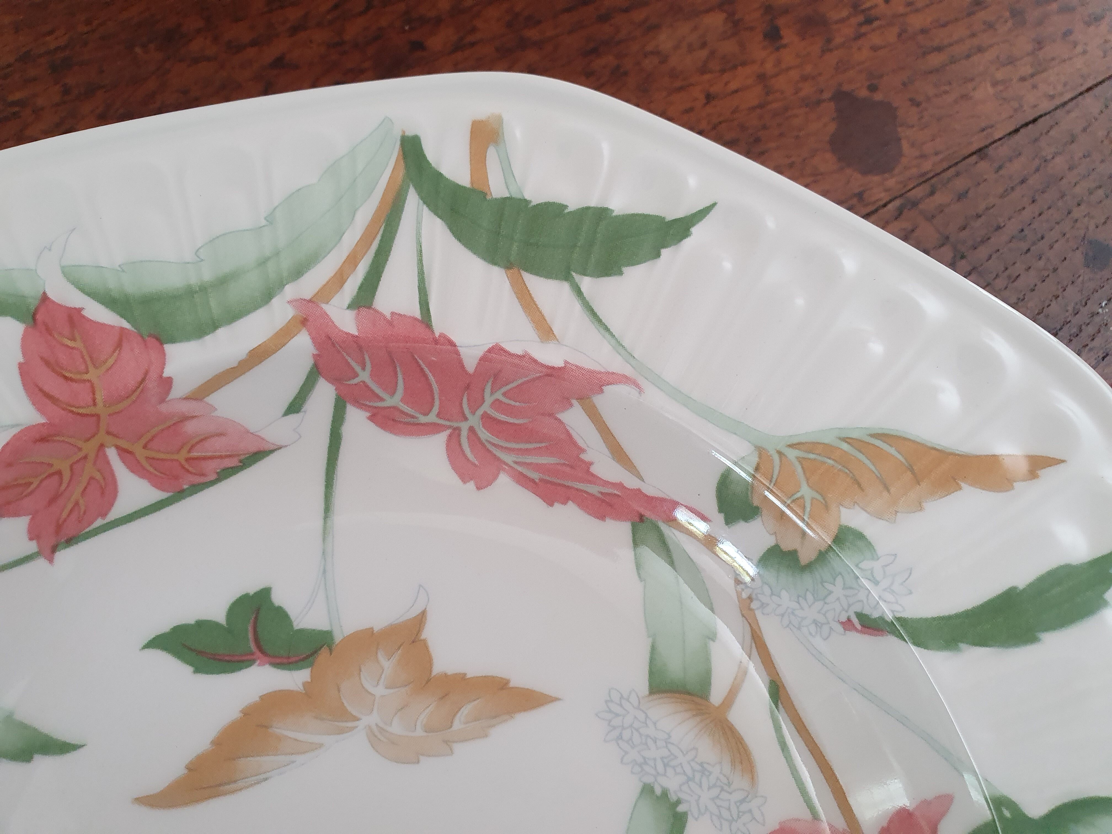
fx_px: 835
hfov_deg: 67.3
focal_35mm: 26
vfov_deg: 53.1
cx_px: 556
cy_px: 417
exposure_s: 1/100
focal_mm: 4.32
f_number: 2.4
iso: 320
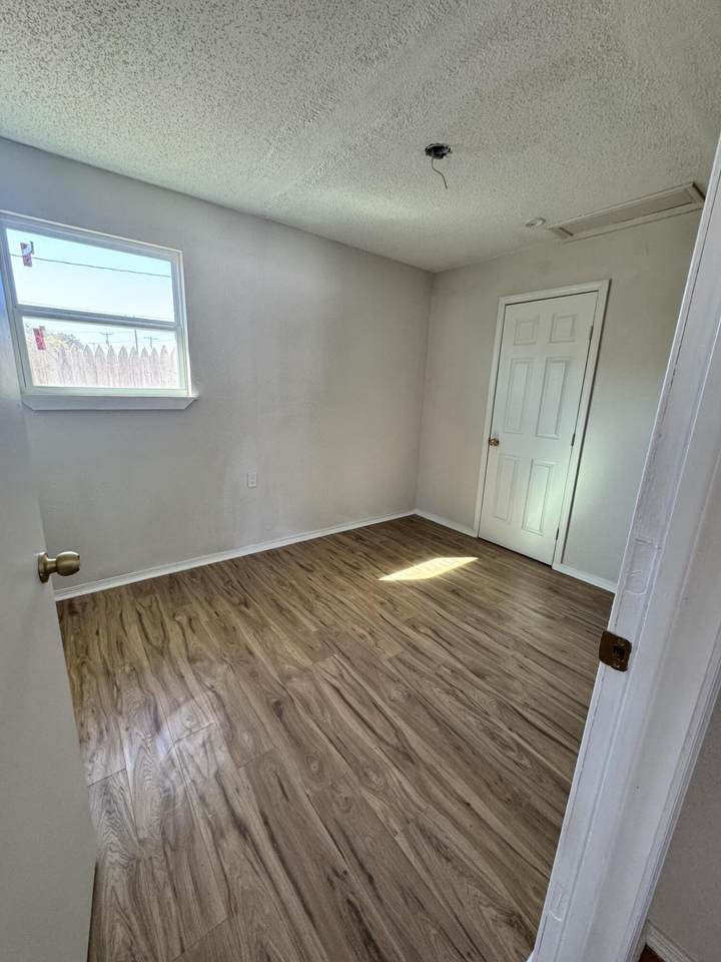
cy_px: 481
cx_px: 360
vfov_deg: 102.1
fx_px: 389
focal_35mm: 14
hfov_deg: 85.7
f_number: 2.2
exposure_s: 1/99
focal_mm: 2.22
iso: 250
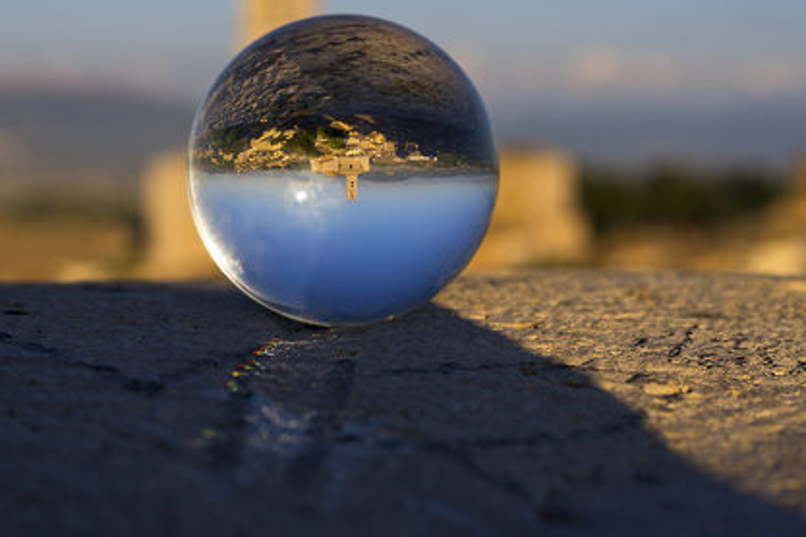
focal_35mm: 72
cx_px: 338
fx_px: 1612
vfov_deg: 18.9
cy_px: 191
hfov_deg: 28.0
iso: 125
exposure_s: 1/640
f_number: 7.1
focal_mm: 50
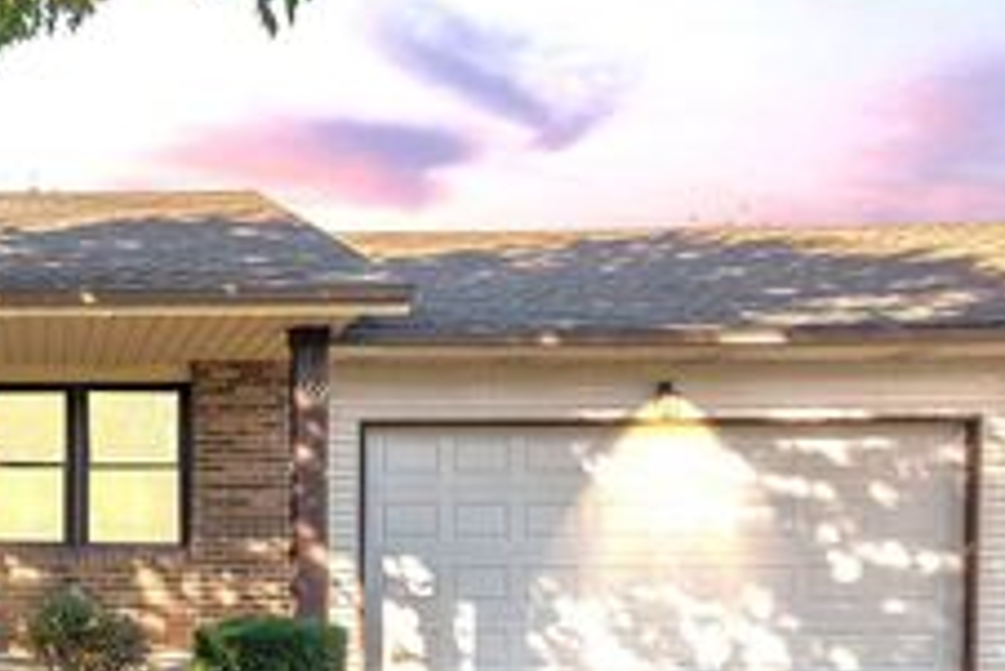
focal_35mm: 53
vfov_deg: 24.8
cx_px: -18
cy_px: 607
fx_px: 1480
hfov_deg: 34.0
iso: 400
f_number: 8
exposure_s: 1/160
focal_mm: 24
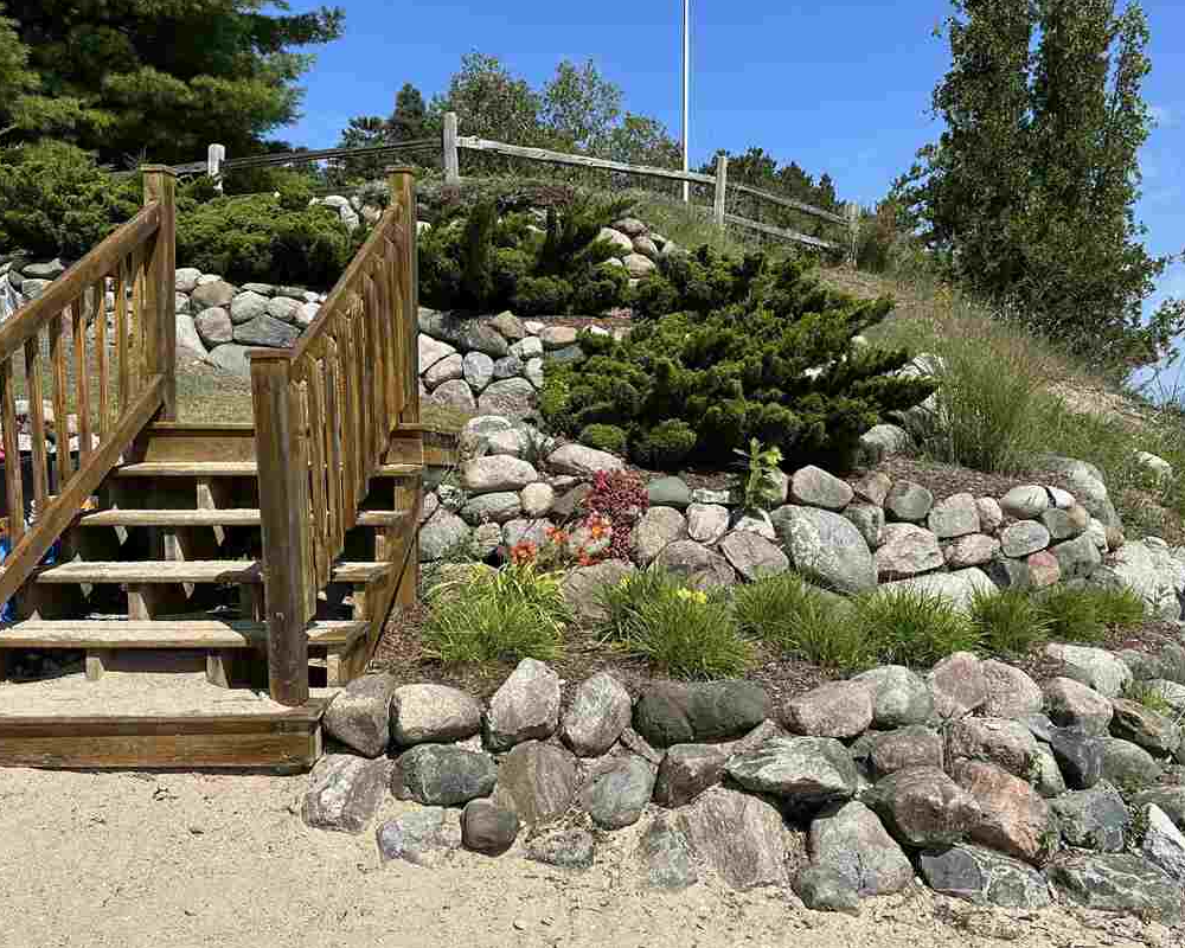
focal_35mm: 30
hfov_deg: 58.7
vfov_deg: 48.5
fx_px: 1052
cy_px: 470
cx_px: 649
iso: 80
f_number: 1.78
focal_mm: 6.86
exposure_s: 1/5000
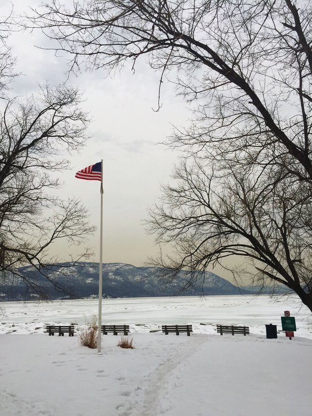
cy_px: 208
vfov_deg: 61.7
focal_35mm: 29
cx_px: 156
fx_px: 349
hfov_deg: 48.2
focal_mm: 4.15
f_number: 2.2
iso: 32
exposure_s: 1/2326
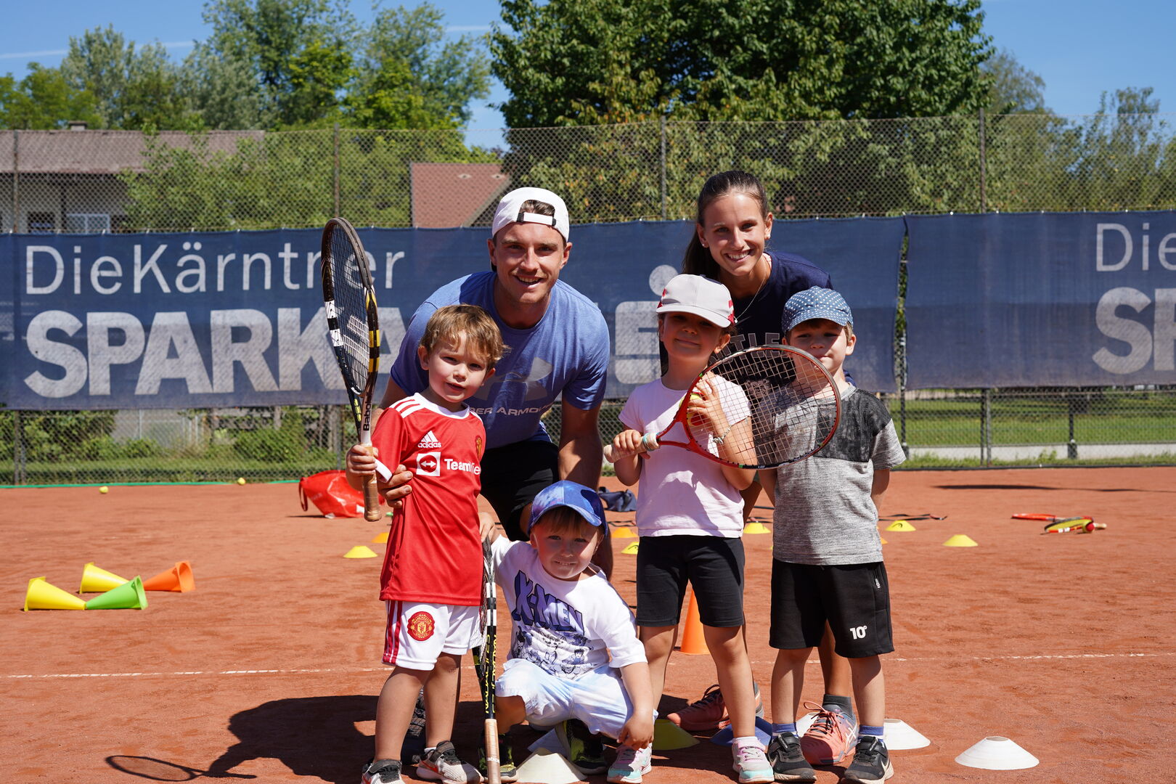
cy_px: 392
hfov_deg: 39.6
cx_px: 588
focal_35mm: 50
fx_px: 1633
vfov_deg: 27.0
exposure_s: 1/500
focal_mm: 50
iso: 100
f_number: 5.6
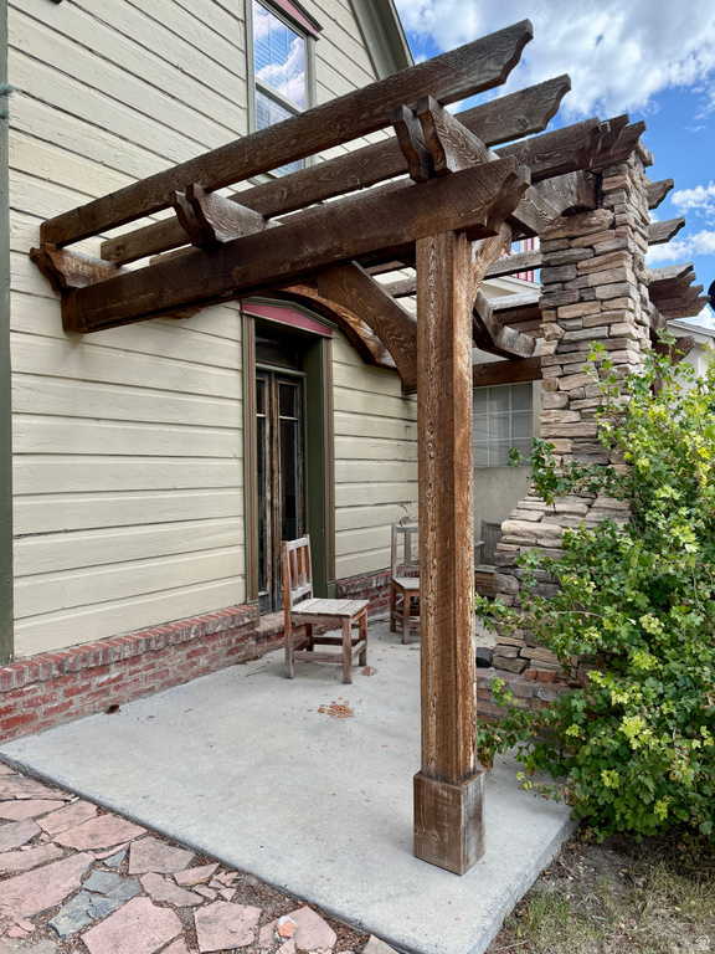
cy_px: 477
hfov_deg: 56.8
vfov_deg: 71.6
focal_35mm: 24
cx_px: 358
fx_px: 661
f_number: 1.78
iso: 100
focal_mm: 6.76
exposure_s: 1/1361
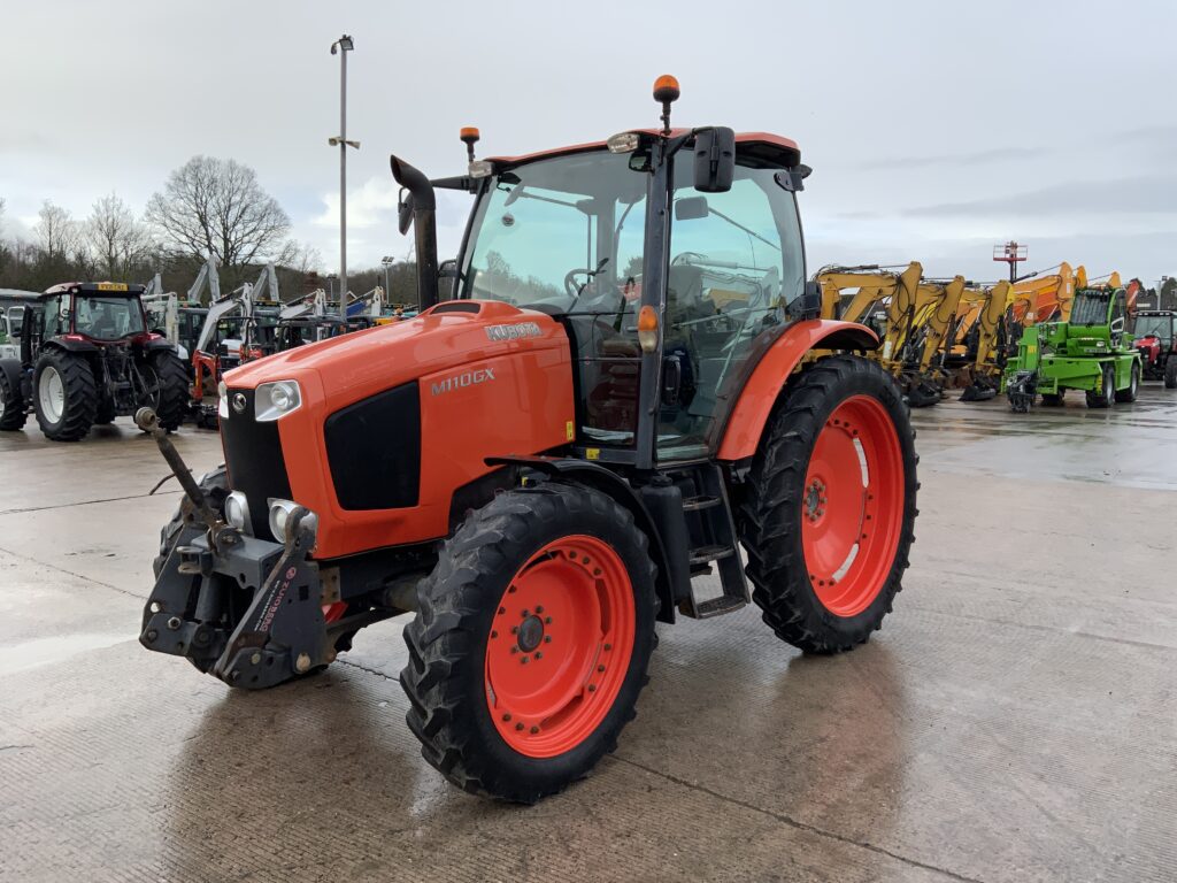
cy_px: 442
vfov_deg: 48.2
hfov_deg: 61.7
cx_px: 588
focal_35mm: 29
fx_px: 986
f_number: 1.8
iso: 16
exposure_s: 1/929
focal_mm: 3
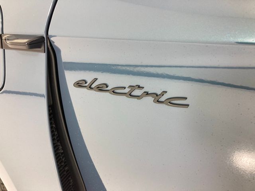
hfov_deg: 63.4
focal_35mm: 28
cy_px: 96
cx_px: 128
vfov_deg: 49.7
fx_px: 206
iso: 64
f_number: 1.8
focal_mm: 3.99
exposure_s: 1/120
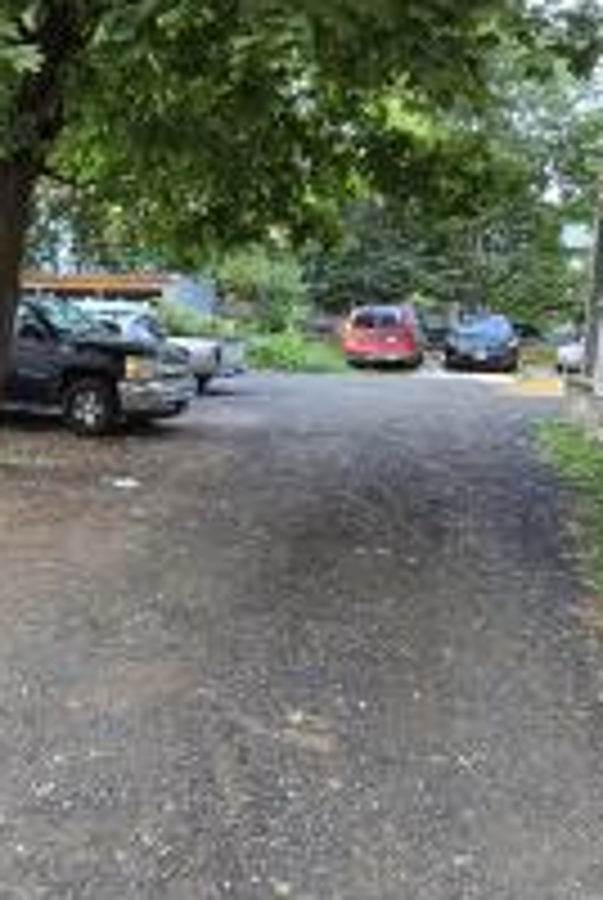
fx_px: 676
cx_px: 90
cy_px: 405
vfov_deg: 67.1
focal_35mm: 27
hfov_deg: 44.8
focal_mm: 2.2
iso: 100
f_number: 2.2
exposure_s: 1/60
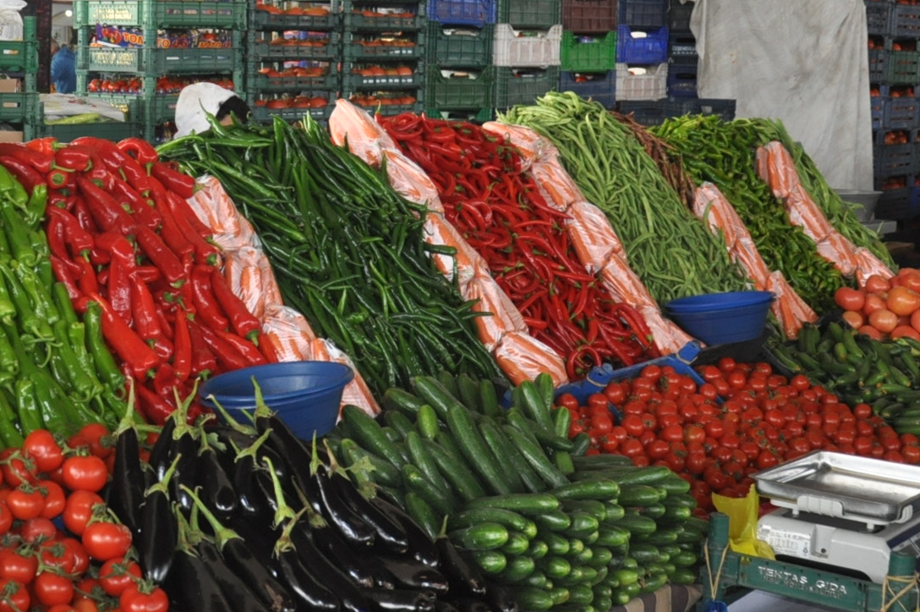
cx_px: 170
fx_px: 1659
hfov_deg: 30.2
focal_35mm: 65
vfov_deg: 20.9
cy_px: 249
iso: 800
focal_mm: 22
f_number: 3.8
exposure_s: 1/125
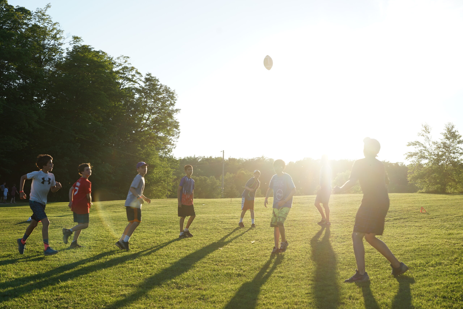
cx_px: 232
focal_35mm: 55
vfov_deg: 24.6
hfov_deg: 36.2
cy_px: 154
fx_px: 707
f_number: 6.3
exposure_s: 1/200
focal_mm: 55
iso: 100
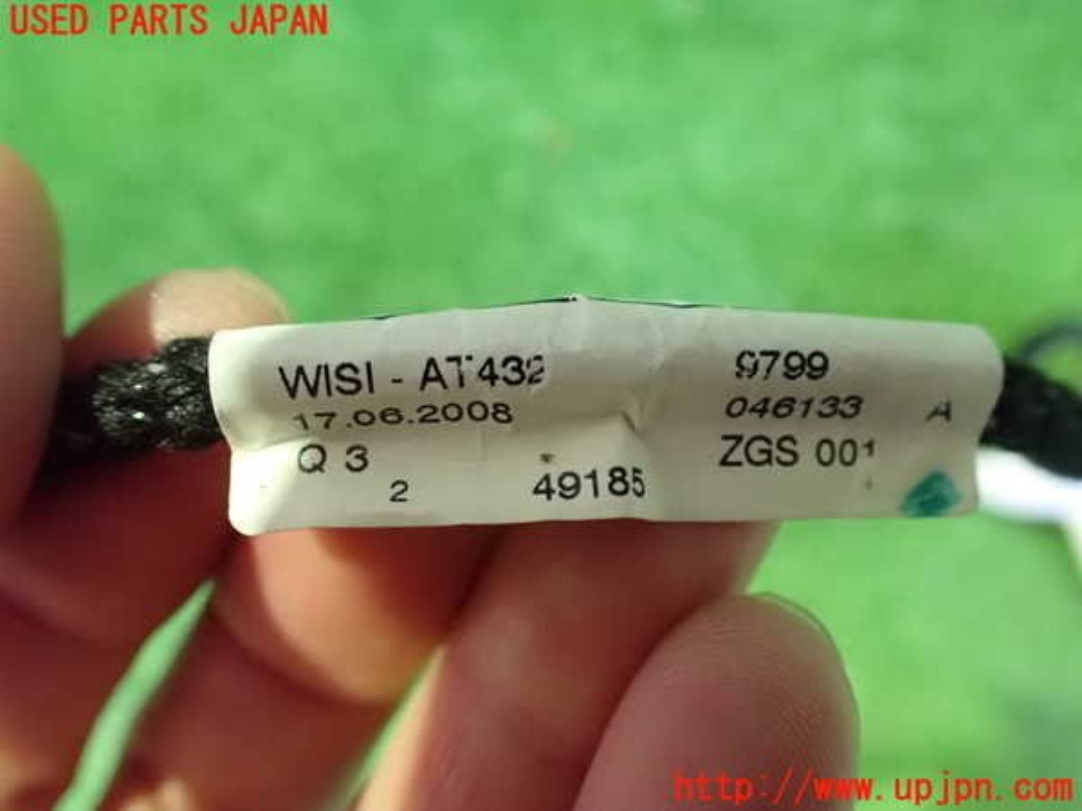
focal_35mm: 30
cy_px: 406
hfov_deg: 60.0
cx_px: 541
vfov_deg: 46.8
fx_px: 938
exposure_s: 1/25
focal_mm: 5.4
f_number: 2.3
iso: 1600
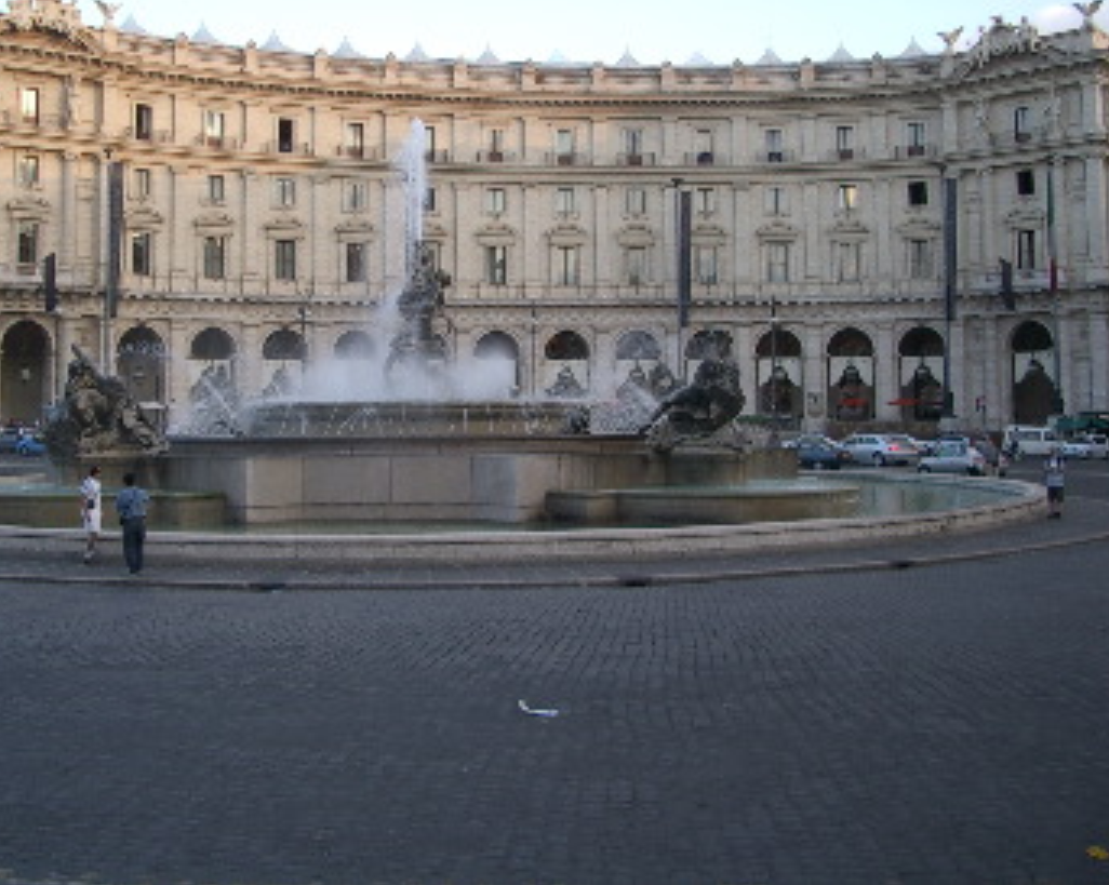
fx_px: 1377
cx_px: 470
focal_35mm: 42
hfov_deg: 43.7
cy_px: 378
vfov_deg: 35.6
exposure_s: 1/160
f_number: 2.6
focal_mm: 5.8
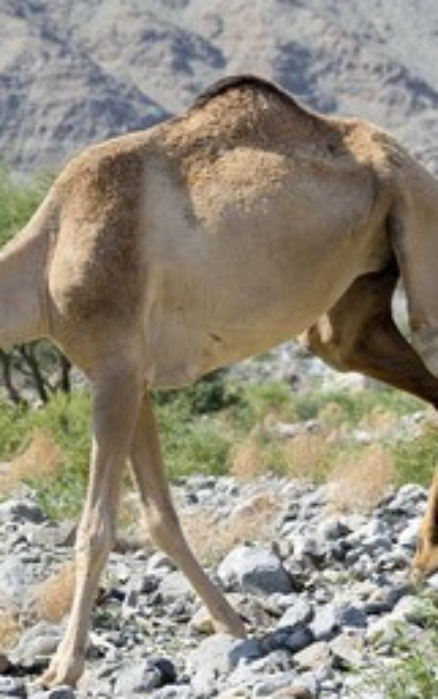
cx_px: -30
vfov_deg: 10.1
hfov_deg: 6.3
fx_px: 3966
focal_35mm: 208
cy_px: 337
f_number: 7.1
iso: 200
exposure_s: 1/500
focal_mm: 125
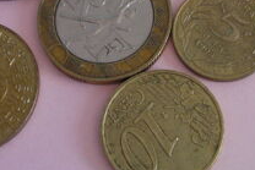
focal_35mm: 91
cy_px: 21
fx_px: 645
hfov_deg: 22.4
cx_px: 115
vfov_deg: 14.9
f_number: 3.5
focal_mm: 6.3
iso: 79
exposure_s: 1/30
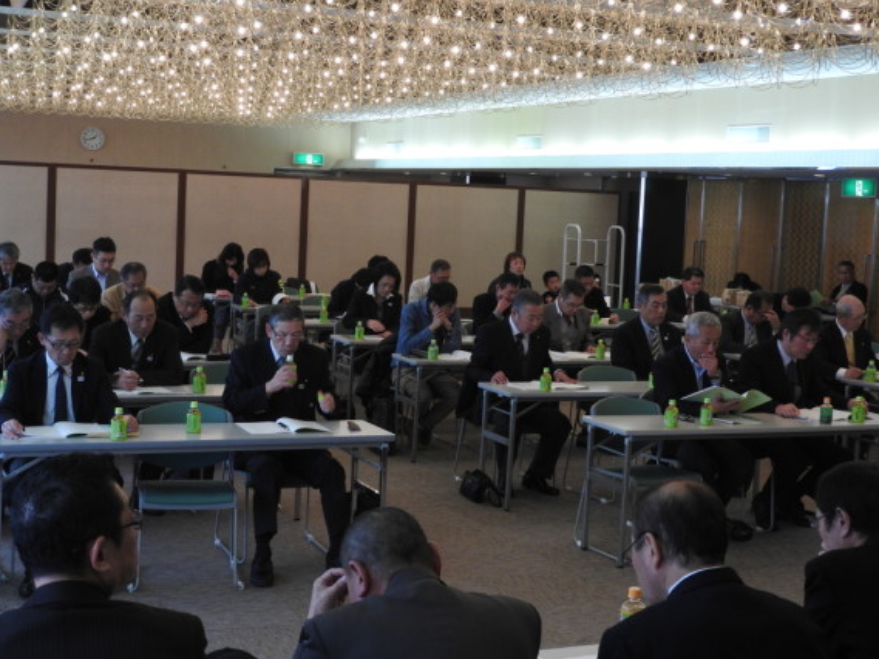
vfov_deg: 25.2
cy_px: 318
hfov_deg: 33.2
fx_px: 1473
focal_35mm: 58
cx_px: 429
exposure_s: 1/30
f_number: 4
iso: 220
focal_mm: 9.9
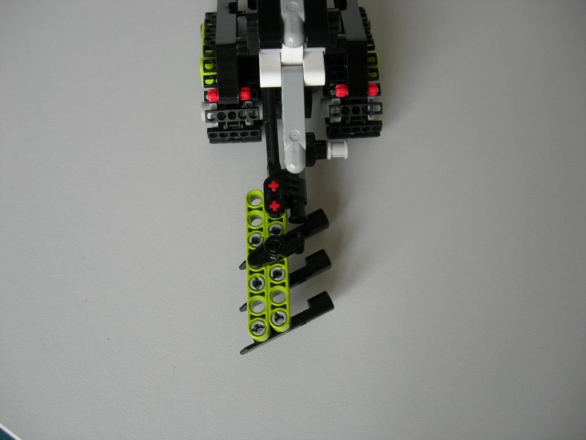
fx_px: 643
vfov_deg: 37.7
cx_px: 293
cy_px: 220
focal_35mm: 38
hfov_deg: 49.0
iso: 64
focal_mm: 7.8
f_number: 2.8
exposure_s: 1/43.4
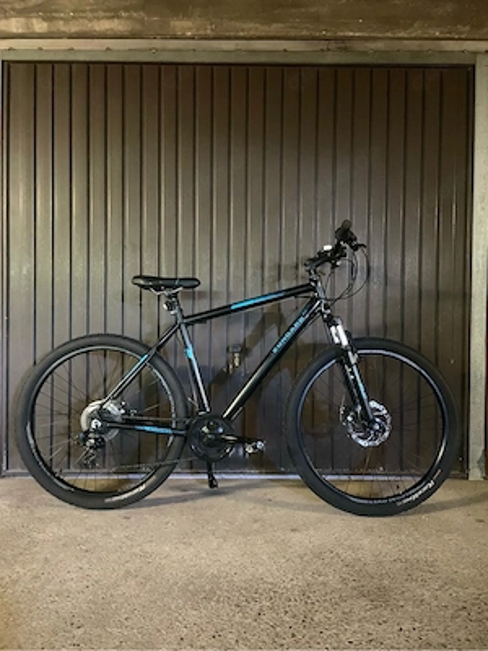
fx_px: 489
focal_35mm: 26
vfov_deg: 67.3
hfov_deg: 53.1
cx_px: 244
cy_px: 326
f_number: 1.6
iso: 1250
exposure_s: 1/17
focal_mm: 4.2
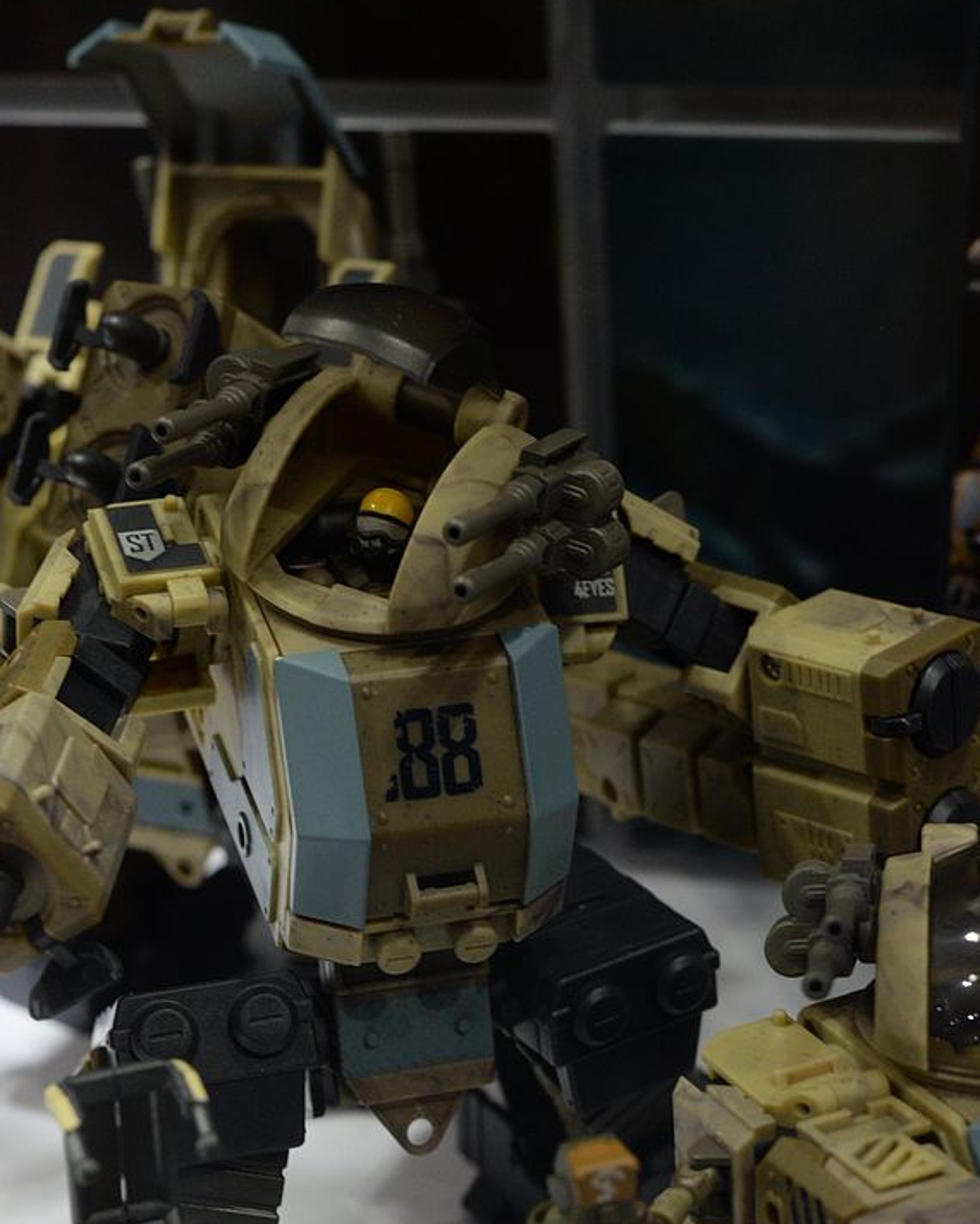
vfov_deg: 23.8
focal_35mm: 79
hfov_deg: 19.4
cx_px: 413
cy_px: 952
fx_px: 2863
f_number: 5.6
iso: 2000
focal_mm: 50
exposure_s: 1/100
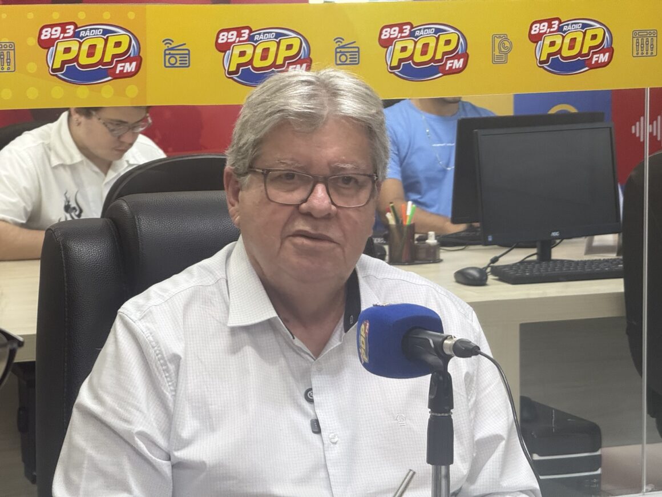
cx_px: 331
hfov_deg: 16.4
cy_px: 248
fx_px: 2295
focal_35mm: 120
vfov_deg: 12.3
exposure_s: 1/60
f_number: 2.8
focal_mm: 15.66
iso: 320
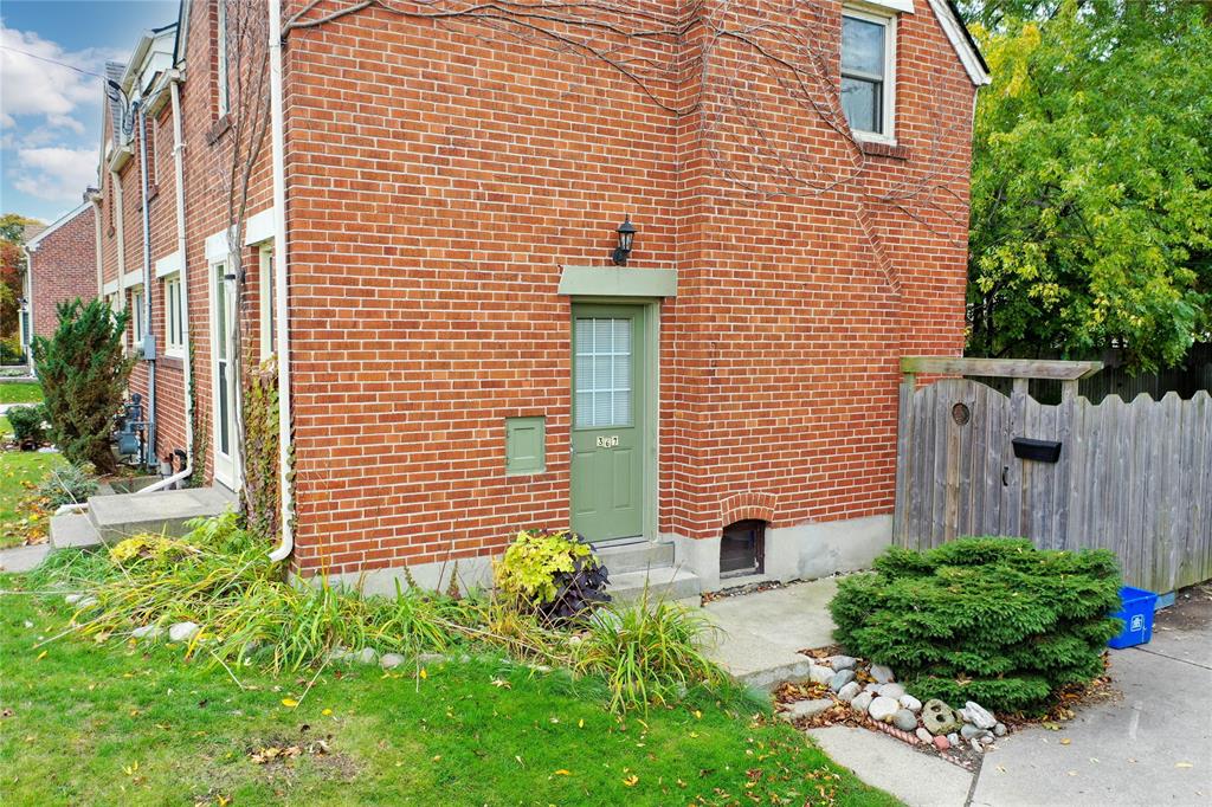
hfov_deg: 65.5
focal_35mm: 28
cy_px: 404
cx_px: 606
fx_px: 942
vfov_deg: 46.4
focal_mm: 10.26
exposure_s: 1/60
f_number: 2.8
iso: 200
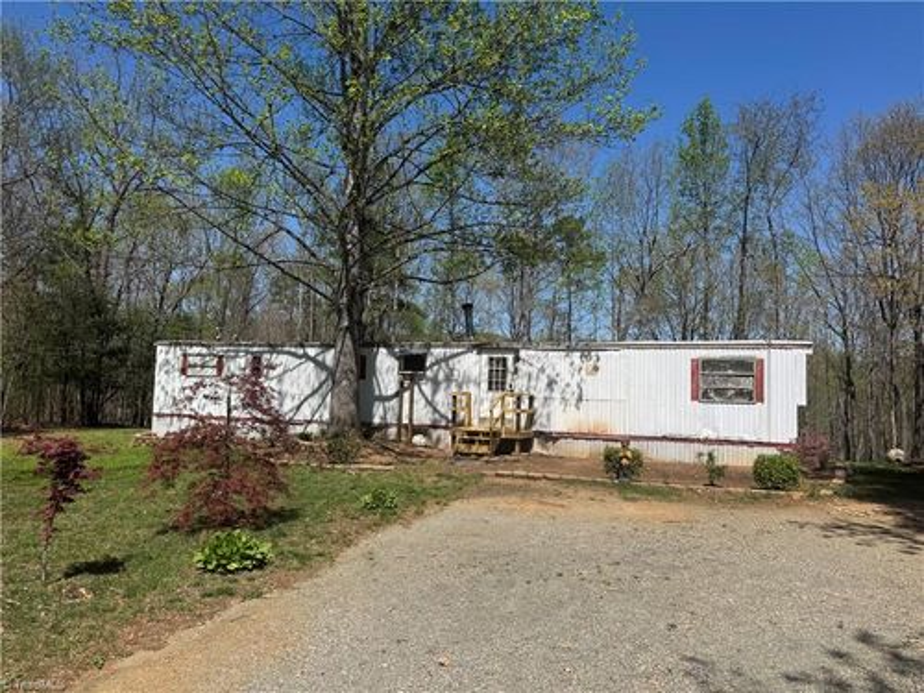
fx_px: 641
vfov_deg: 56.8
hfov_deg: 71.6
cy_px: 346
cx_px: 462
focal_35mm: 24
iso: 80
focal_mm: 6.76
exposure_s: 1/5814
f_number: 1.78
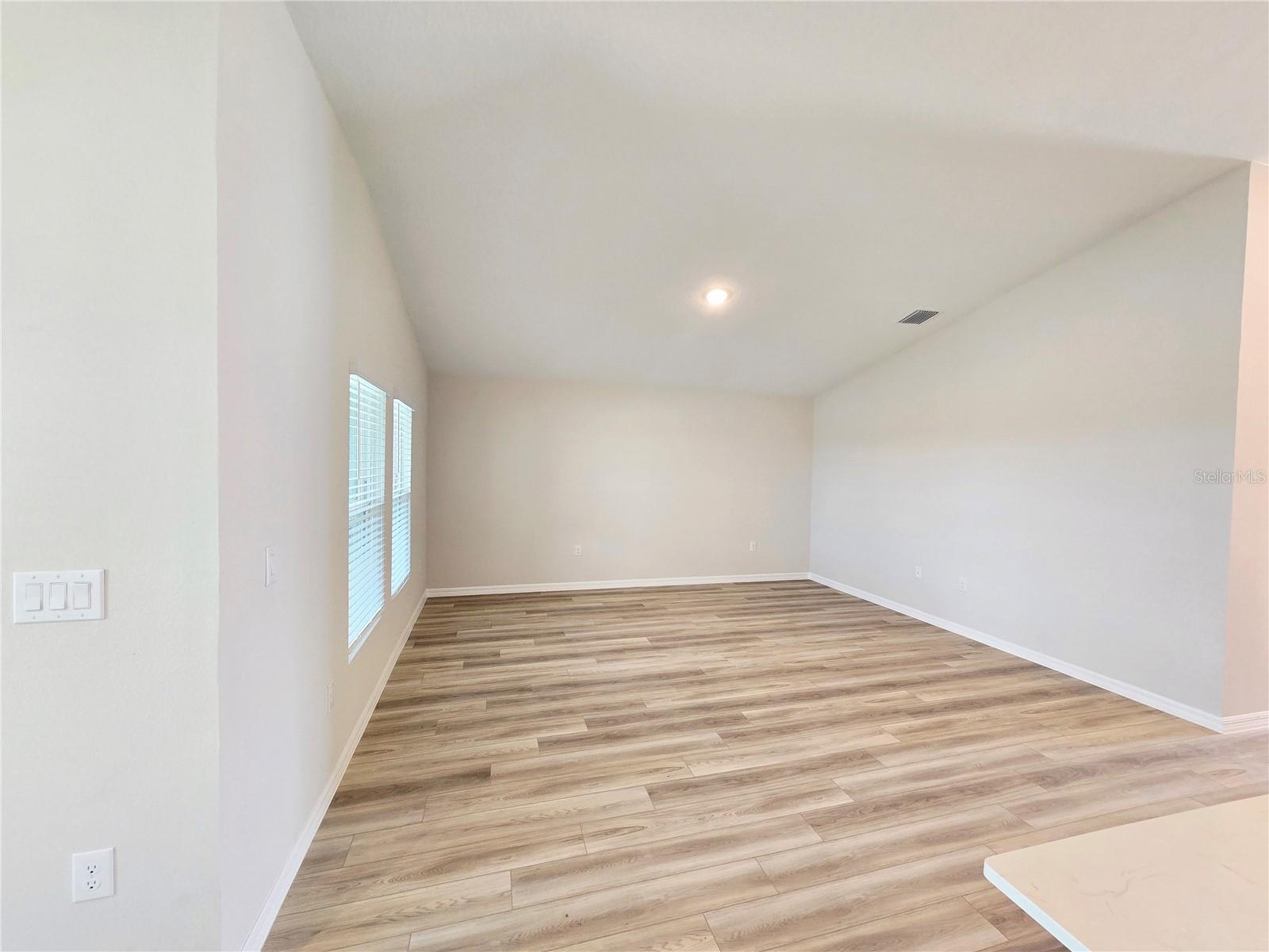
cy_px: 476
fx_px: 477
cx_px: 634
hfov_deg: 106.2
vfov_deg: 89.9
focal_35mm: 13
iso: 160
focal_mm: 2.2
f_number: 2.2
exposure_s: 1/60.2
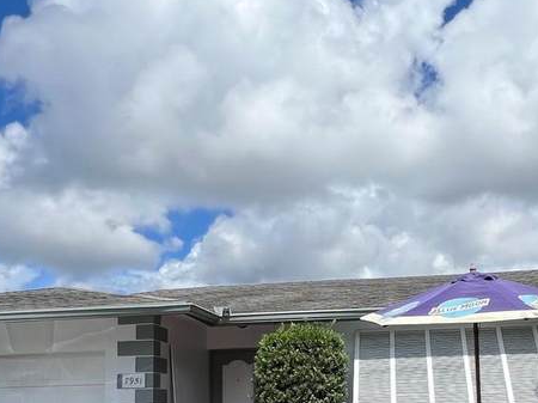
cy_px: 330
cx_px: 350
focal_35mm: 37
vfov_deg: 37.1
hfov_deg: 49.4
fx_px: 575
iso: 32
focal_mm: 1.57
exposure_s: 1/3215
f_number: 1.8
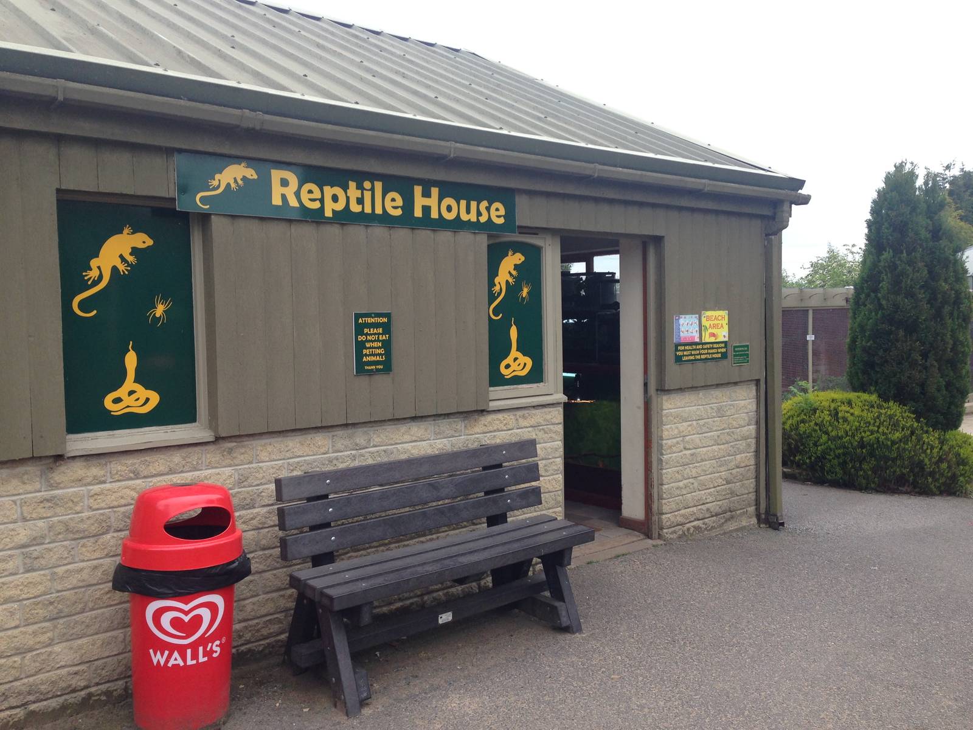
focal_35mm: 33
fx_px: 928
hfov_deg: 55.4
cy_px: 365
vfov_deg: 42.9
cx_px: 486
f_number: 2.4
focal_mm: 4.12
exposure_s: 1/547
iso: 50
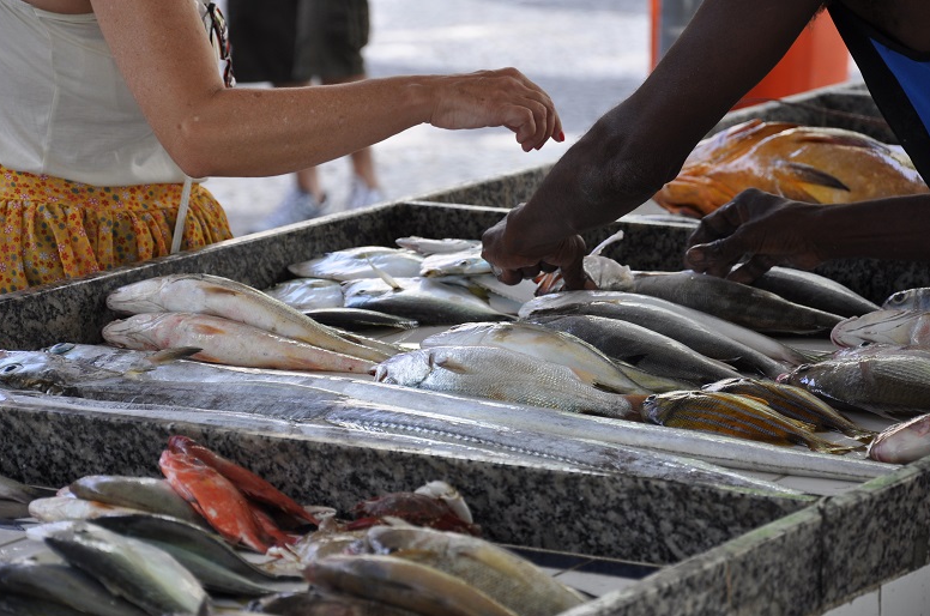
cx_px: 445
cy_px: 318
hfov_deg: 12.3
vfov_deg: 8.2
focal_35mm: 168
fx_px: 4319
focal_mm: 105
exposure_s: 1/125
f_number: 5.6
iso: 250
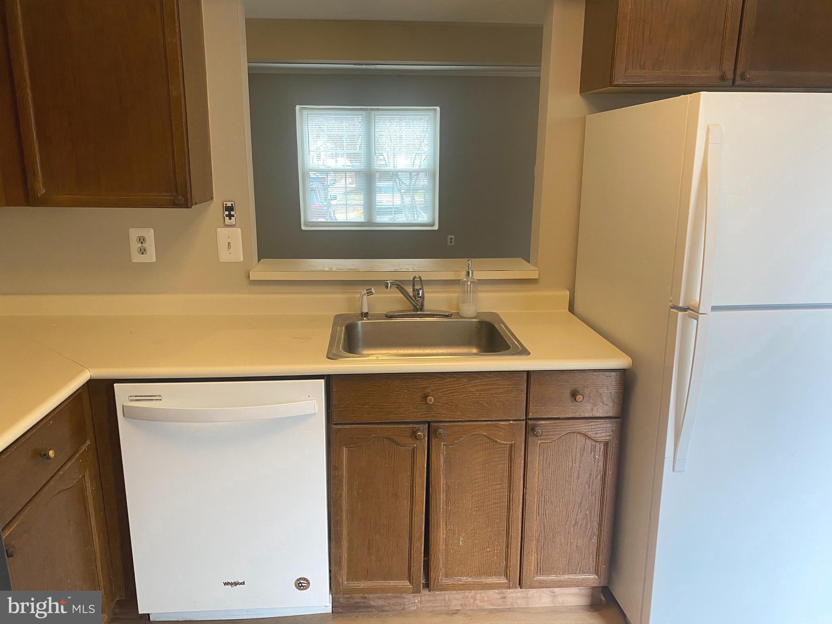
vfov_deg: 53.1
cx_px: 416
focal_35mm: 26
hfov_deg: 67.3
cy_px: 312
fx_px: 625
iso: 125
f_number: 1.8
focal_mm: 4.25
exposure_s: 1/60
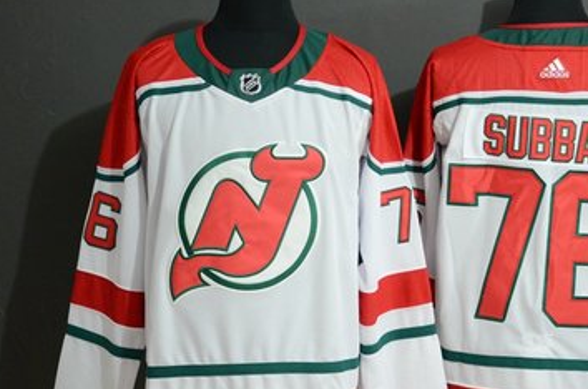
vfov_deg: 12.8
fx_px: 1727
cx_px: 404
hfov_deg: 19.3
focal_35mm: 106
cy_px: 215
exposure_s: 1/25
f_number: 4.8
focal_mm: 50
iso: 4000
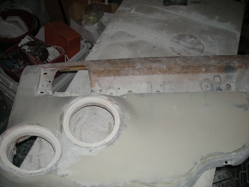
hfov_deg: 47.8
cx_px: 124
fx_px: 281
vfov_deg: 36.8
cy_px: 102
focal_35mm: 39
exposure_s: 1/60
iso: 50
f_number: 2.8
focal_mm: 5.7
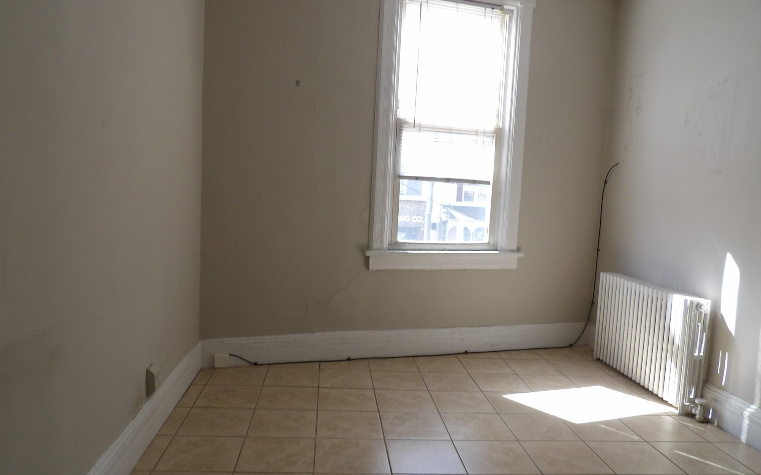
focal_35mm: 26
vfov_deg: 47.6
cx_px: 374
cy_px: 251
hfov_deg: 70.4
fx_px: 539
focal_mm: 4.3
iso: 100
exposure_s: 1/86
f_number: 3.2
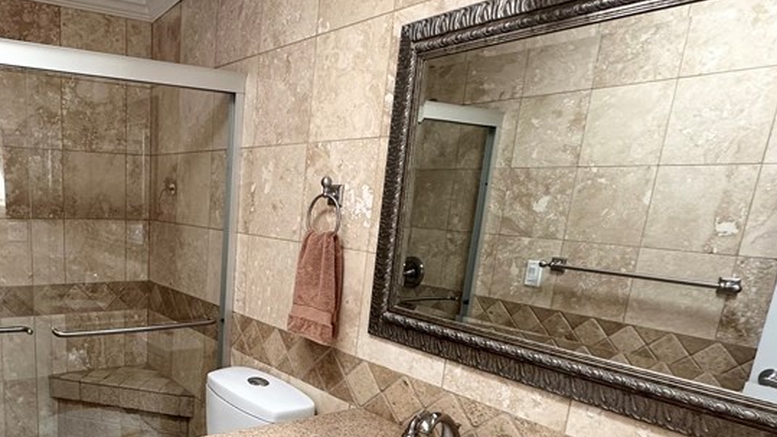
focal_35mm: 29
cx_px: 197
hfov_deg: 62.4
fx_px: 597
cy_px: 342
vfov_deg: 38.8
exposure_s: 1/60
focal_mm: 2.22
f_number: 2.2
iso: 160
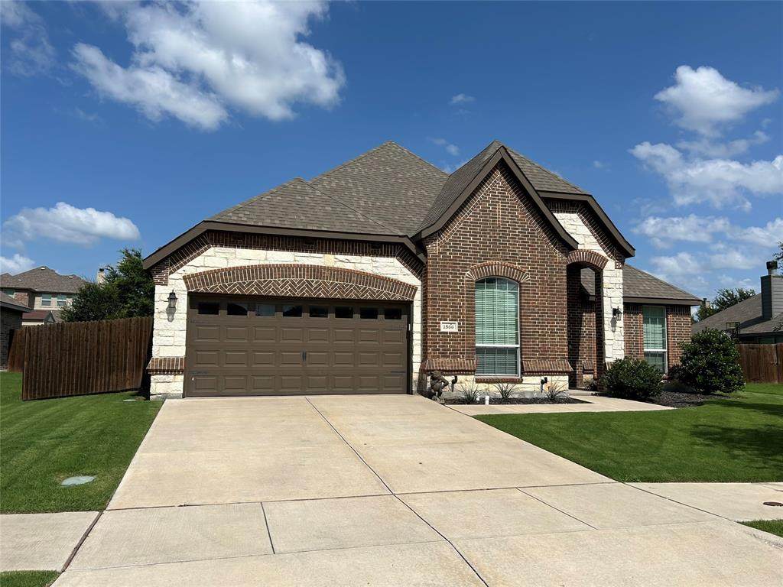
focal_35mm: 26
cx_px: 392
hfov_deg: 67.3
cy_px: 294
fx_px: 588
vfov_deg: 53.1
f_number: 1.5
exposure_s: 1/6579
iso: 50
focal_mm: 5.7
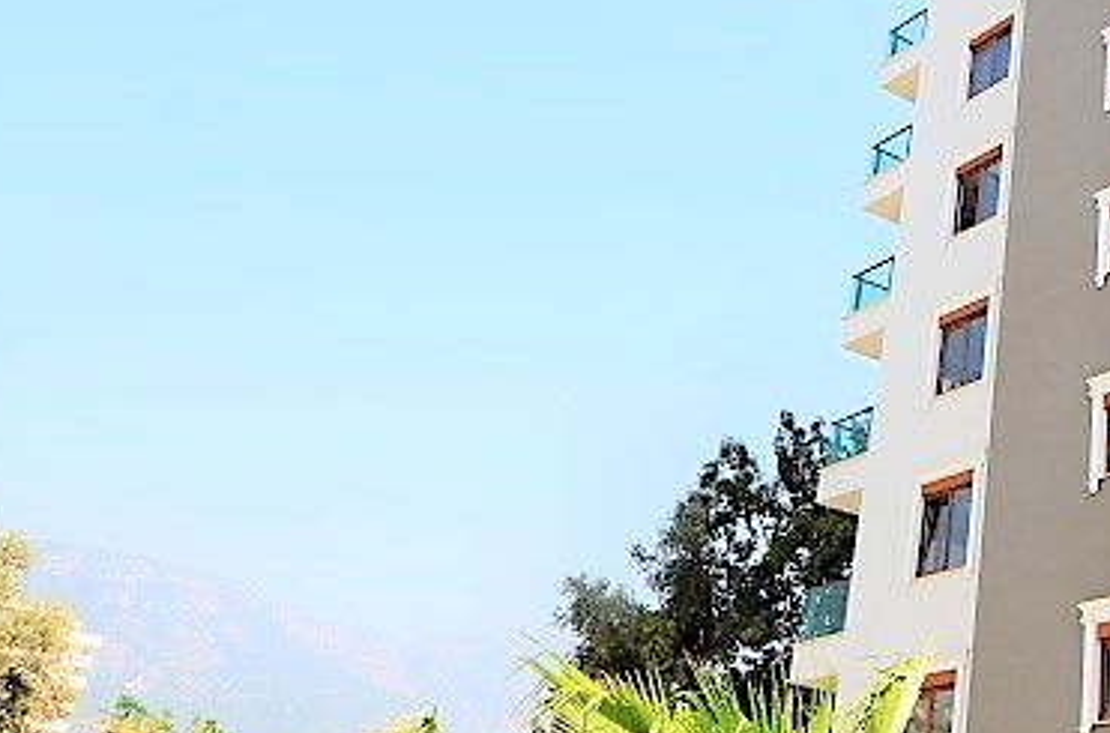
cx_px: 1071
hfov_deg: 40.0
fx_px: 1353
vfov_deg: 28.4
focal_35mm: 44
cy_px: -9
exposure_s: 1/160
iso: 100
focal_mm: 12
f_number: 9
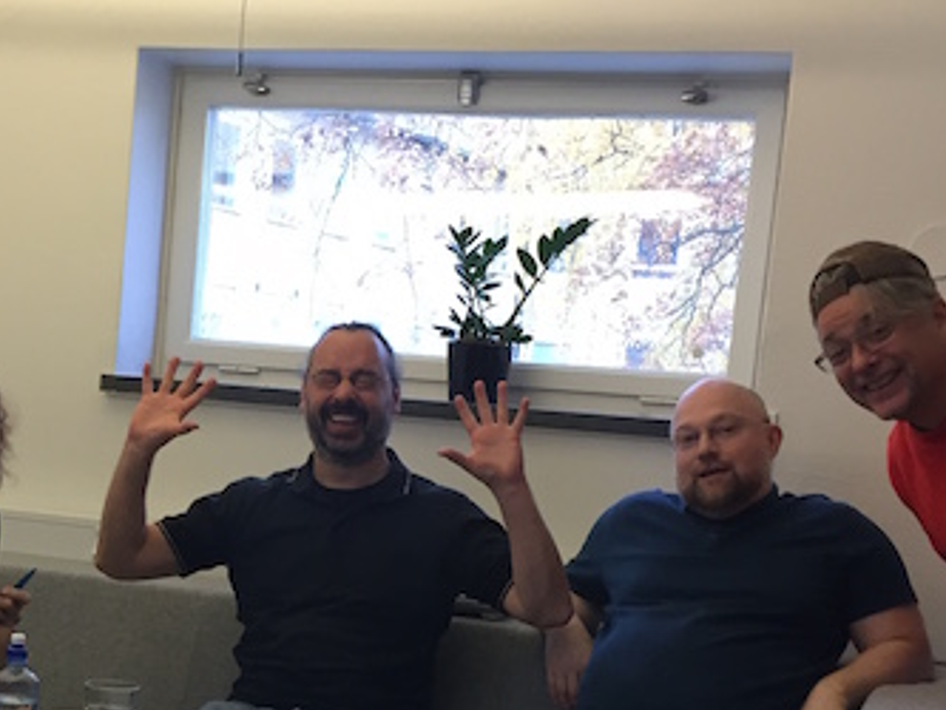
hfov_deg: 26.8
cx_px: 168
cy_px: 636
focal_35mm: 71
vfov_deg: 20.3
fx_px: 1941
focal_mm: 4.15
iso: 40
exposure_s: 1/30
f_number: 2.2
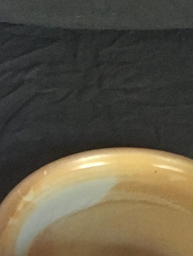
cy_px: 420
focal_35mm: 130
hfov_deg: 11.3
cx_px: 14
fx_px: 966
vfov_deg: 13.9
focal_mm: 4.15
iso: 250
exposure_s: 1/17
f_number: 2.2
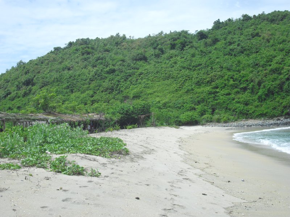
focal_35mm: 55
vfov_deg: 26.6
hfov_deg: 34.9
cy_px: 108
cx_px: 145
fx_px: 461
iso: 100
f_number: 9.7
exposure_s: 1/160
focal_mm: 9
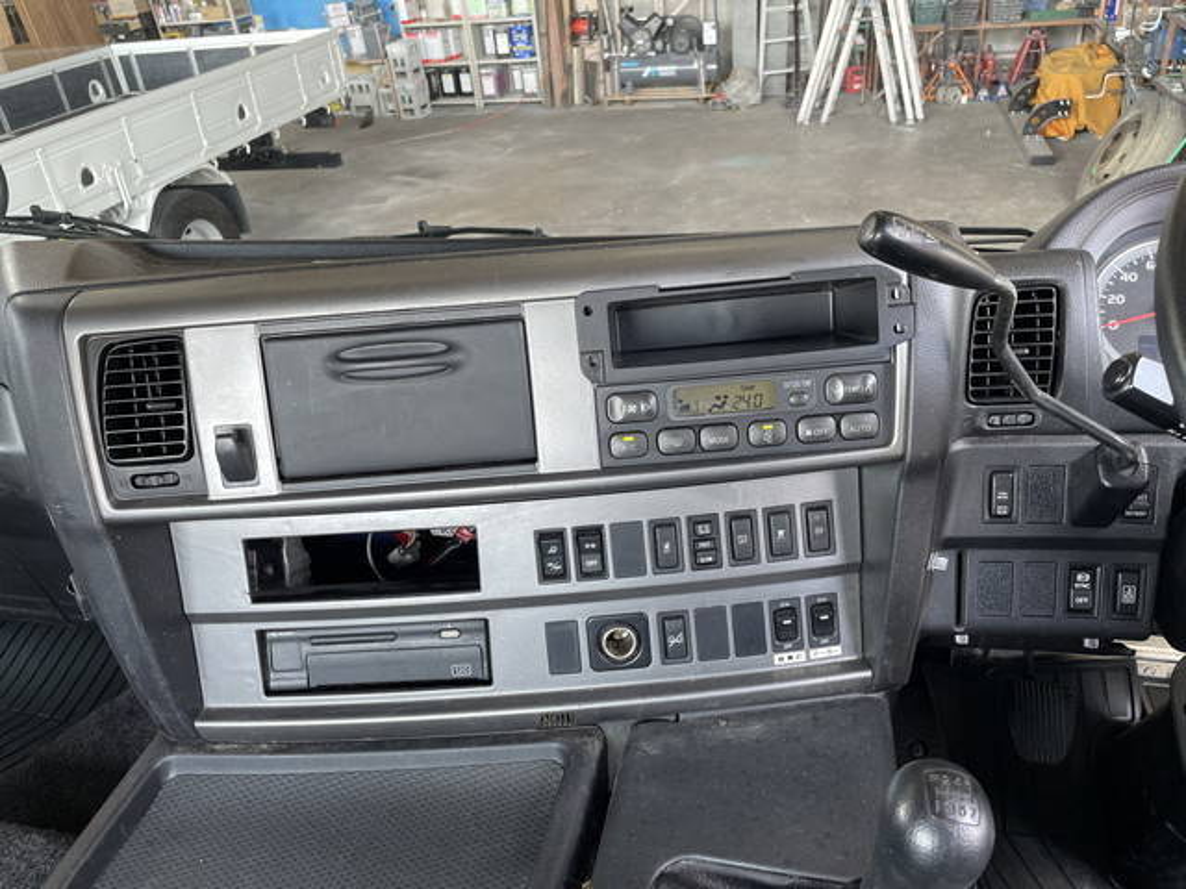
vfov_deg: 53.1
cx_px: 593
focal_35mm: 26
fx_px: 891
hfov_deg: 67.3
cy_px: 444
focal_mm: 4.2
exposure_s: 1/121
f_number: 1.6
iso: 100
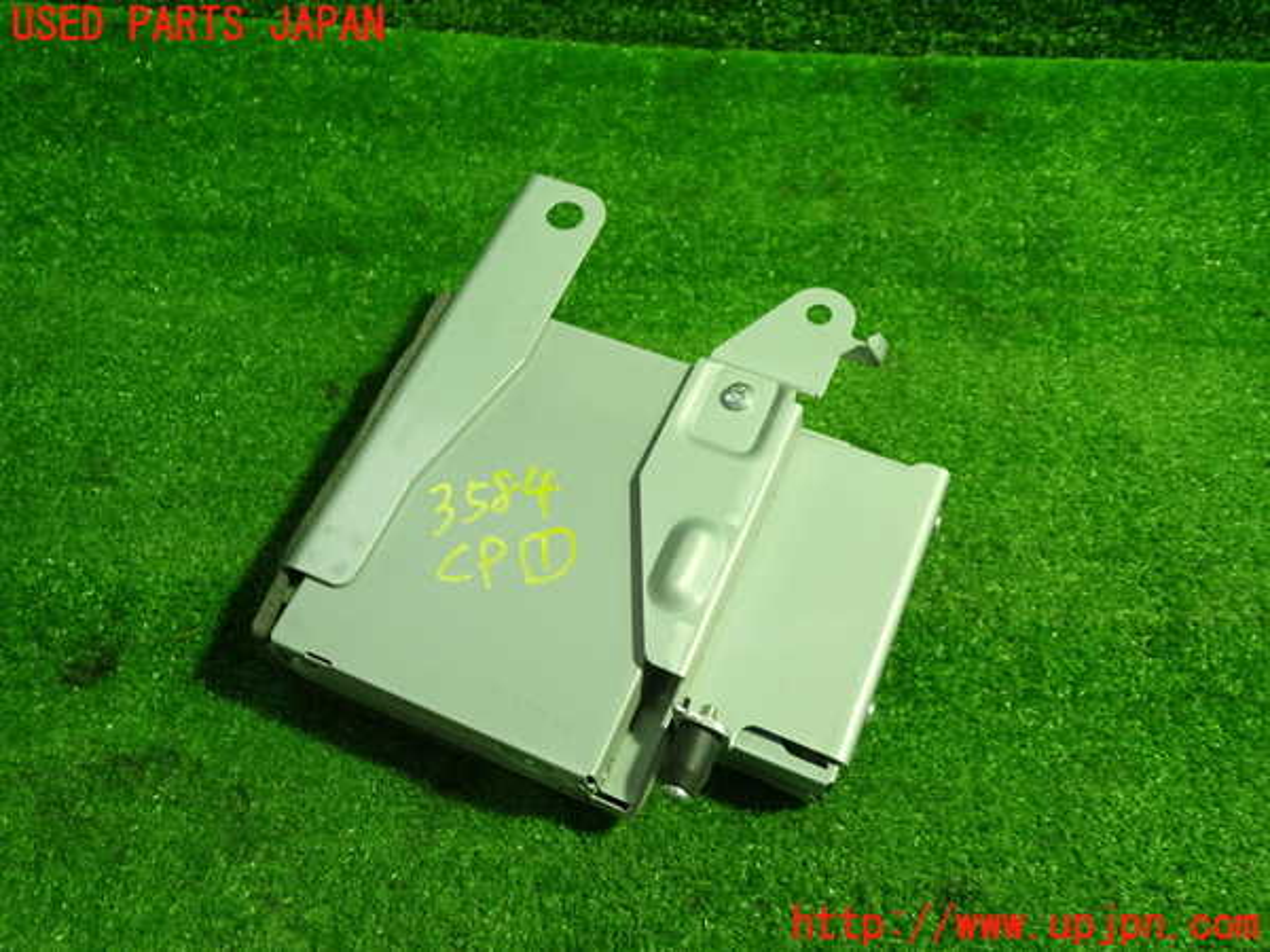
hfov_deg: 60.0
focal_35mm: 30
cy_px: 476
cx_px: 635
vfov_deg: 46.8
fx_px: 1101
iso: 200
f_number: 2.3
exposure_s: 1/30
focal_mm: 5.4
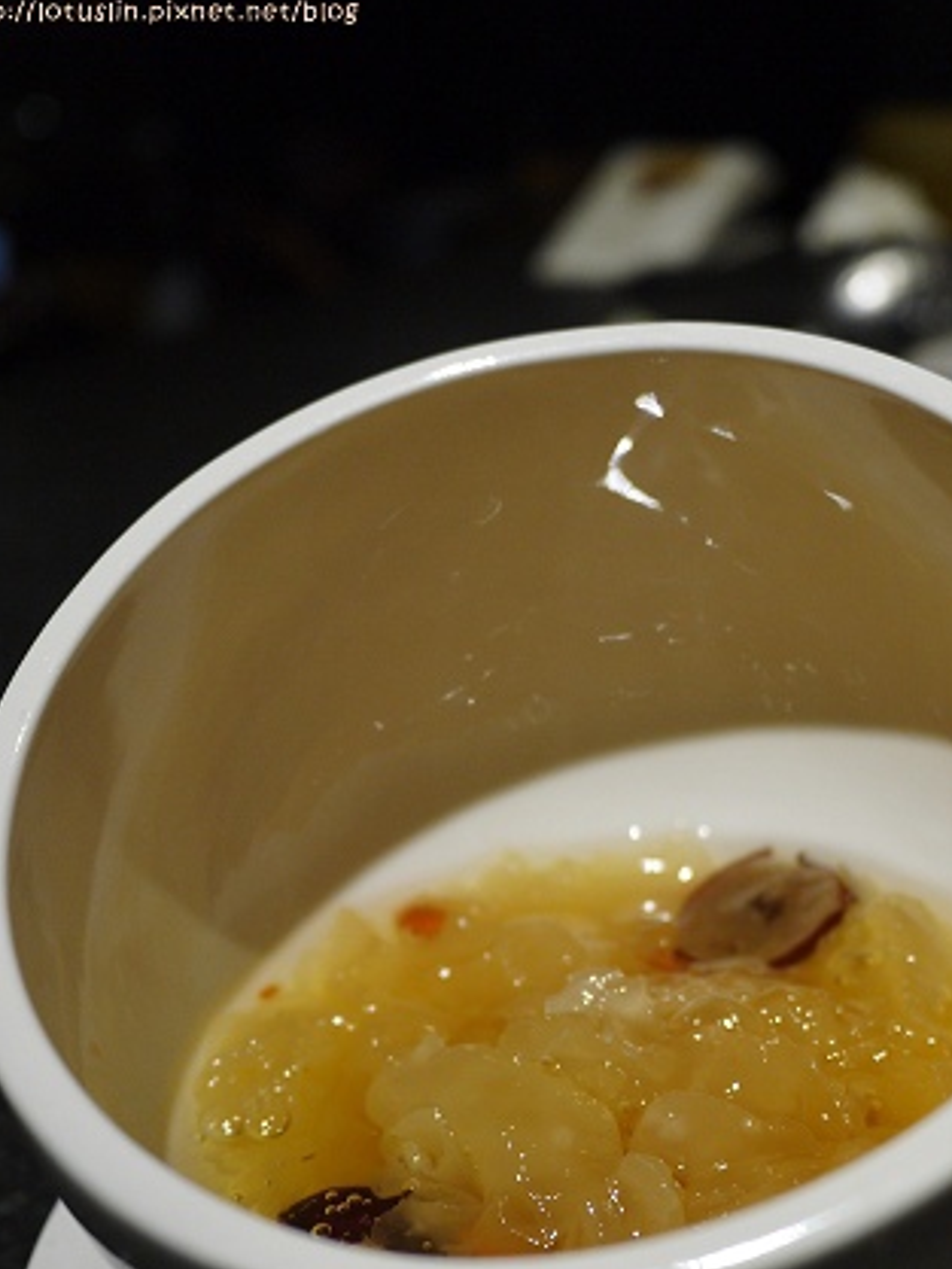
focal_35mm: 43
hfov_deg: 33.2
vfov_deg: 43.2
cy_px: 843
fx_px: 1576
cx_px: 654
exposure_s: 1/60
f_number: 2.5
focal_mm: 14
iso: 200
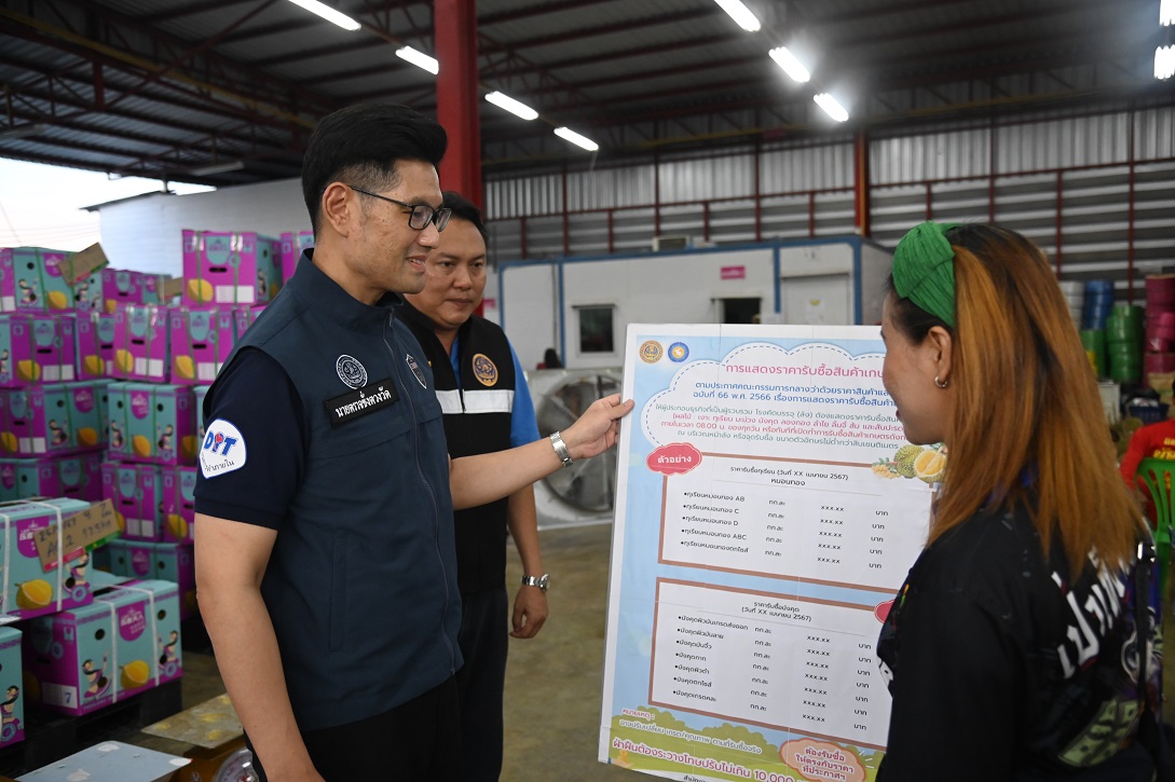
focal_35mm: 32
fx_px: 1044
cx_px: 588
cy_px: 391
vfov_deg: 41.1
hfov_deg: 58.7
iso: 3600
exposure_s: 1/320
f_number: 4
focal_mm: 32
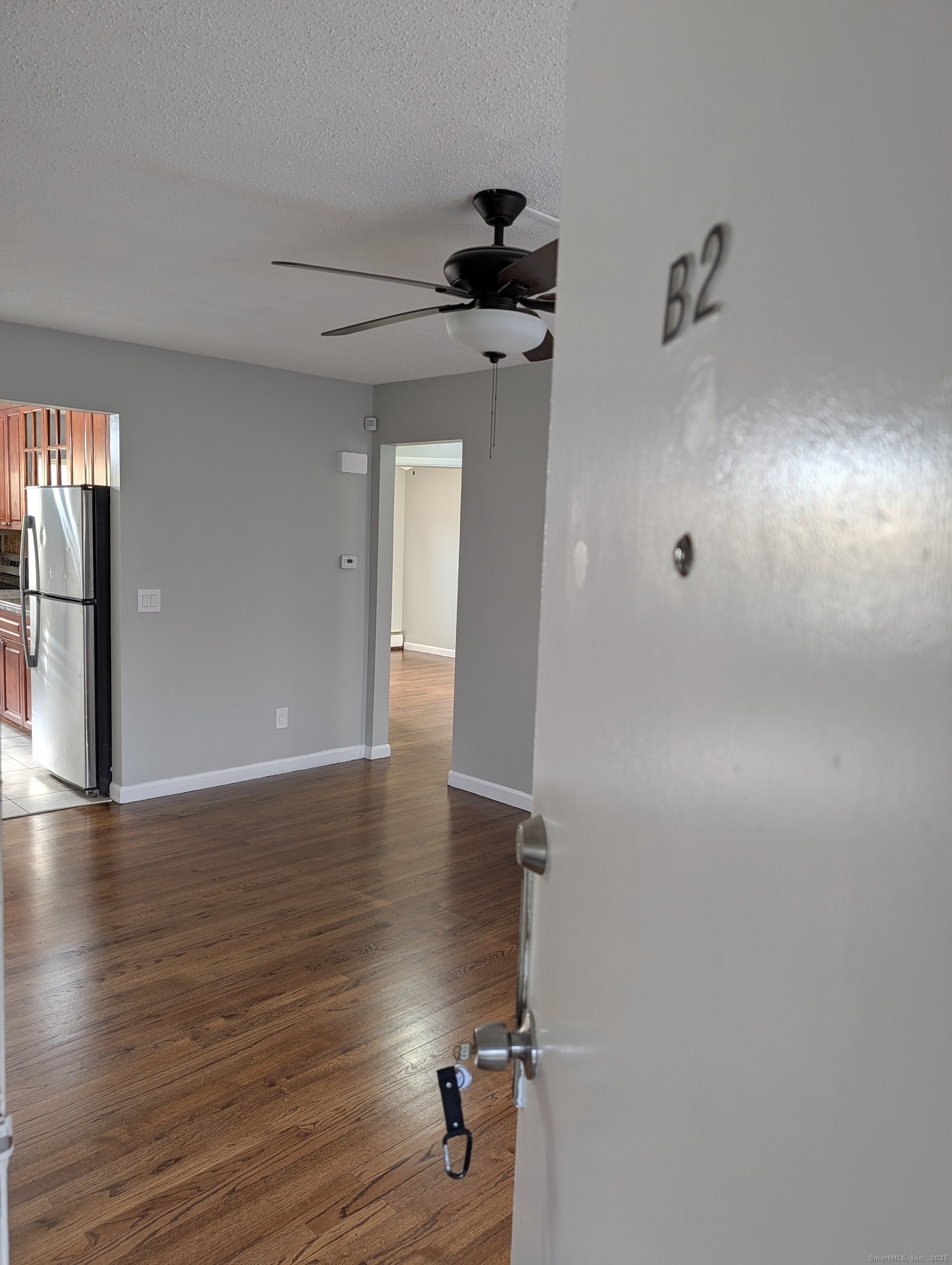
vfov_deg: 71.5
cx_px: 476
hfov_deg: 56.9
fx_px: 878
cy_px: 632
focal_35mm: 24
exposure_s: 1/30.1
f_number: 1.68
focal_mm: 6.9
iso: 52
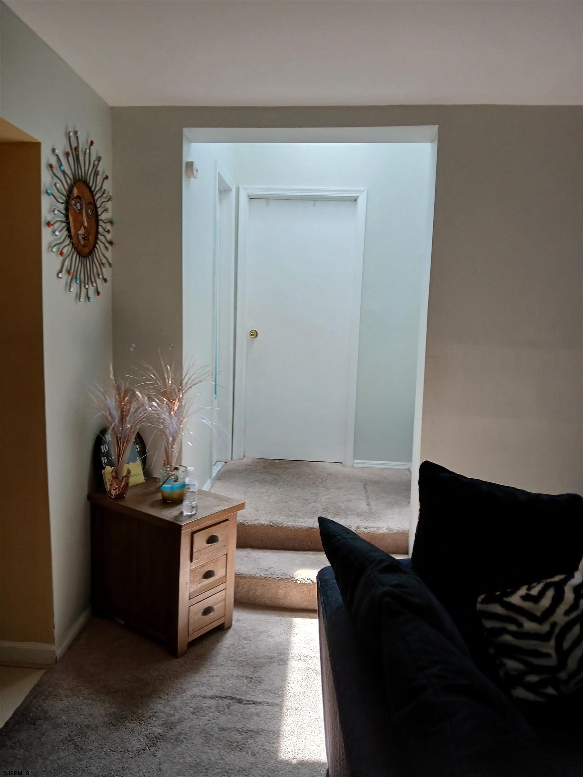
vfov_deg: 67.3
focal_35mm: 26
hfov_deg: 53.1
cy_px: 388
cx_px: 292
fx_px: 584
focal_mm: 3.98
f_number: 1.8
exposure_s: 1/60
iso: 80
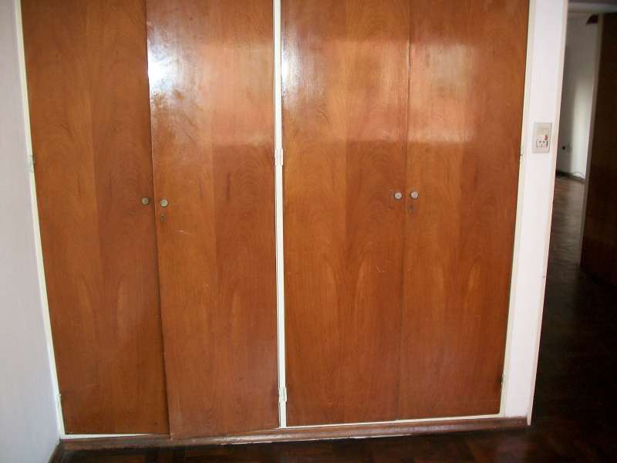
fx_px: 570
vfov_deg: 44.2
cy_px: 232
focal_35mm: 32
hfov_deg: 56.8
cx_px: 308
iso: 160
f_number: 2.9
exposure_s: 1/30
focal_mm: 5.7
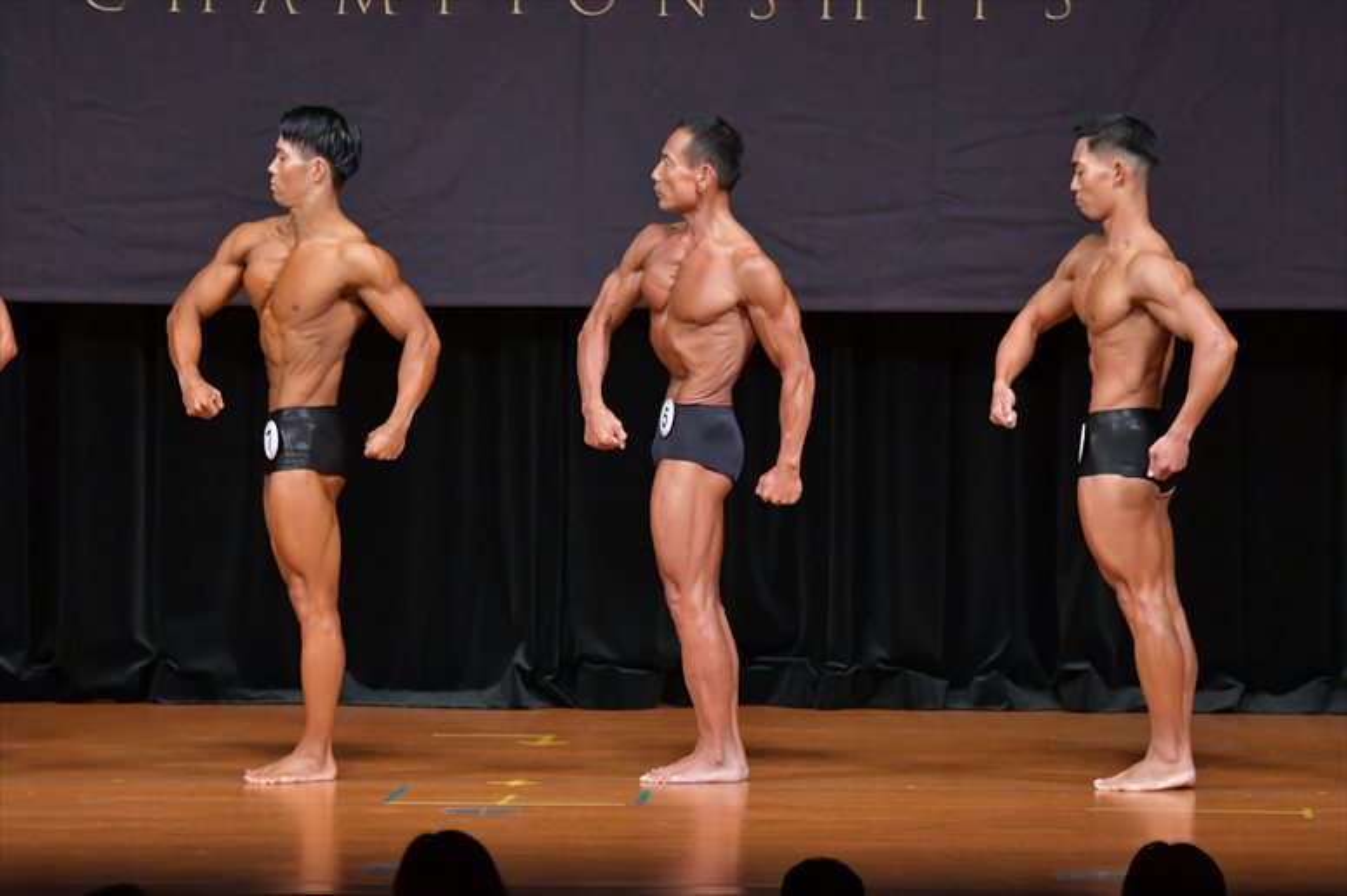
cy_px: 448
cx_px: 674
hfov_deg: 8.1
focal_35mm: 255
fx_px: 9537
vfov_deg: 5.4
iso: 5000
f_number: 5.6
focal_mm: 170
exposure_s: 1/400
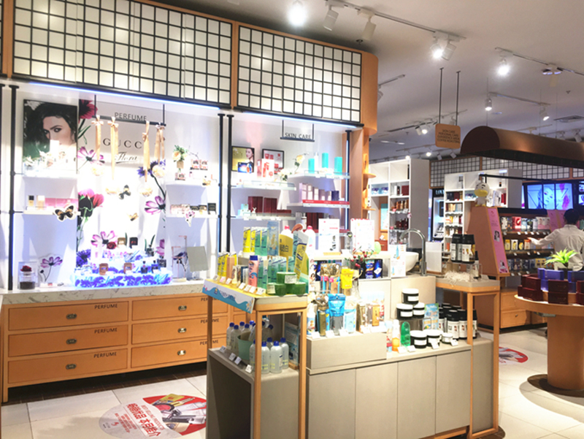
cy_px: 220
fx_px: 490
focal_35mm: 29
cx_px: 292
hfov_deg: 61.6
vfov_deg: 48.3
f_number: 2.2
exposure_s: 1/100
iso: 32
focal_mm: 4.15
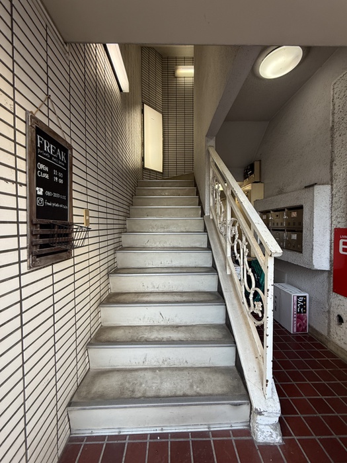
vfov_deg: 102.1
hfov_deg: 85.7
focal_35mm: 14
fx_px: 187
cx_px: 174
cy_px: 232
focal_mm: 2.22
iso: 125
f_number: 2.2
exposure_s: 1/100
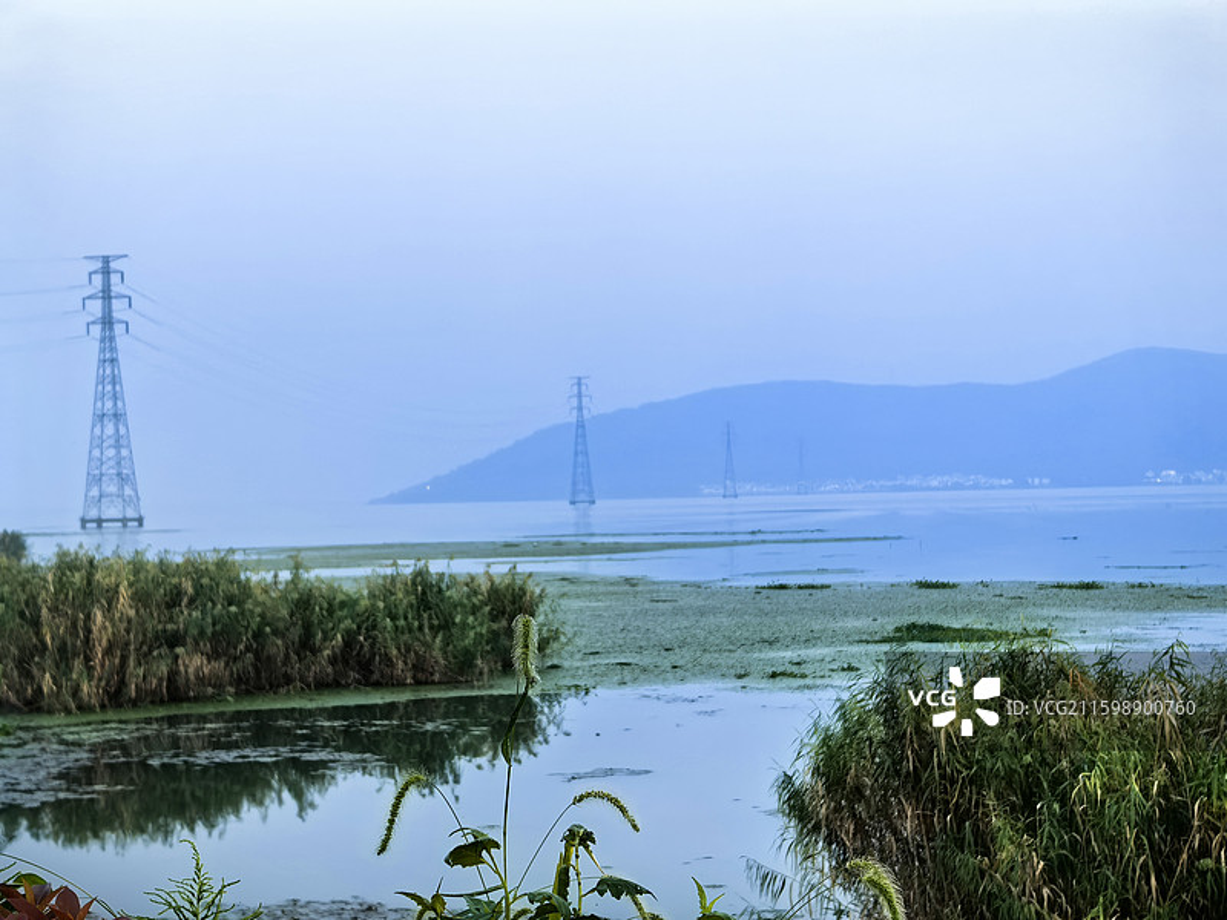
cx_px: 614
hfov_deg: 29.0
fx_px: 2375
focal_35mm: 67
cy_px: 460
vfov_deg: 21.9
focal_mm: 8.5
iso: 100
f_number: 2
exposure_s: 1/100
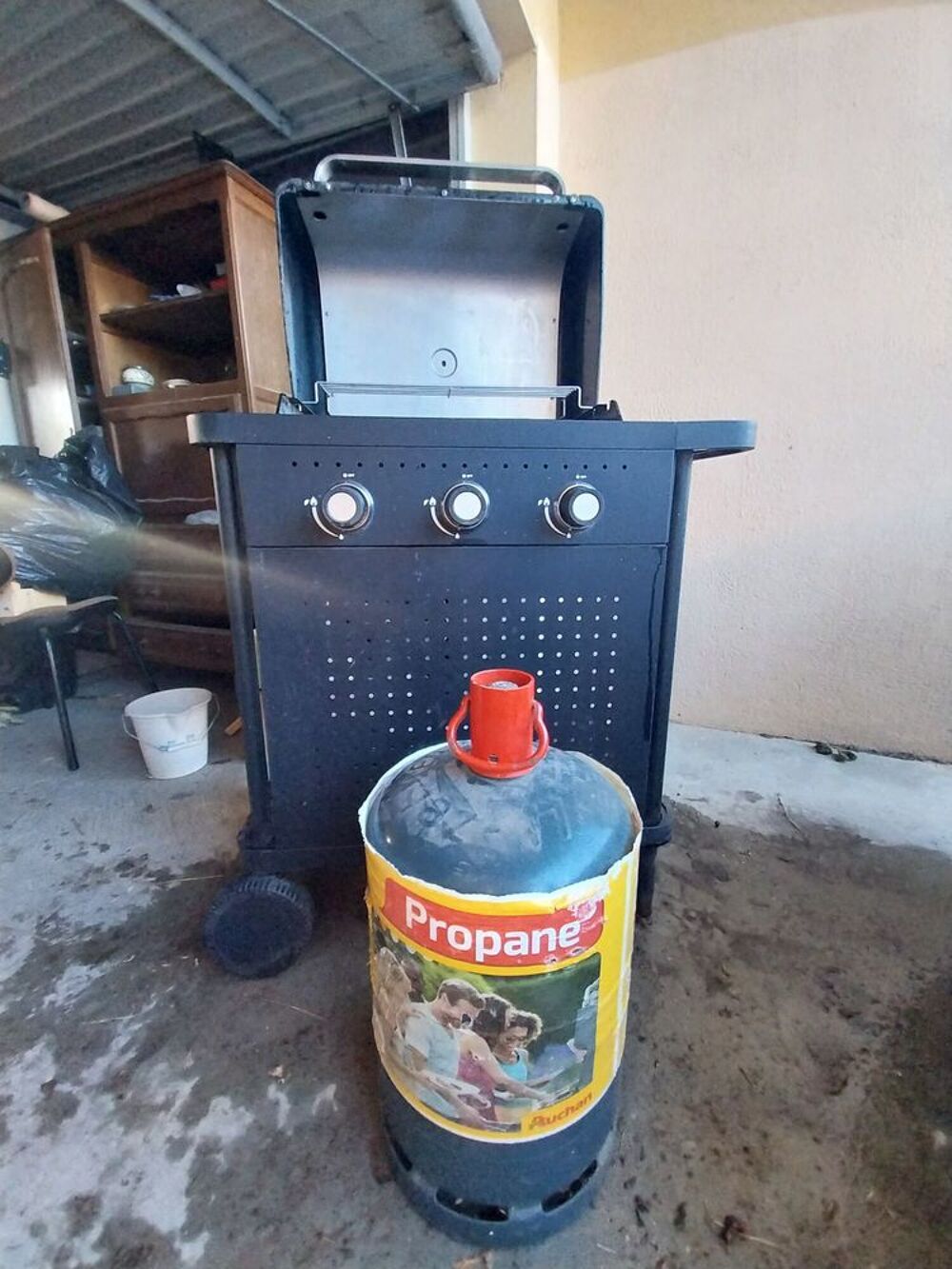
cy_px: 634
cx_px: 476
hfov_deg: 89.9
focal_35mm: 13
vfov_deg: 106.2
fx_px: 477
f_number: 2.2
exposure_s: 1/40
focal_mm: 1.3
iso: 160
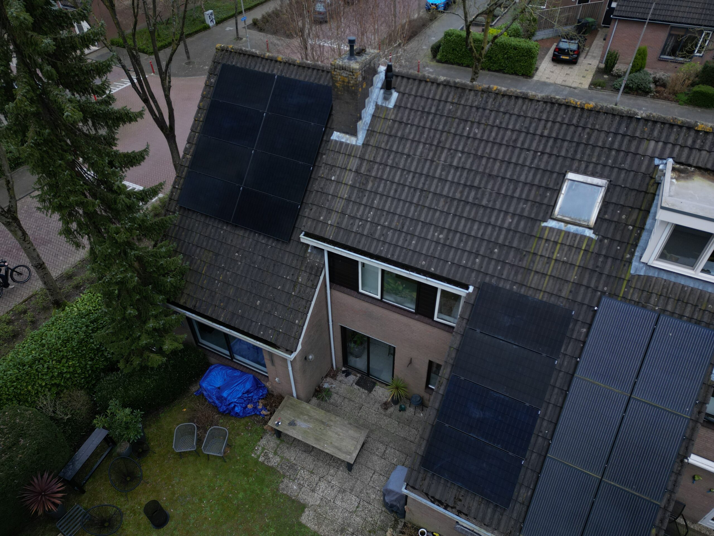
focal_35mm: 24
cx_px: 357
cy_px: 268
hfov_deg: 71.6
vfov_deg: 56.8
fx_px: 495
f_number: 1.7
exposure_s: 1/640
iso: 100
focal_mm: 6.72
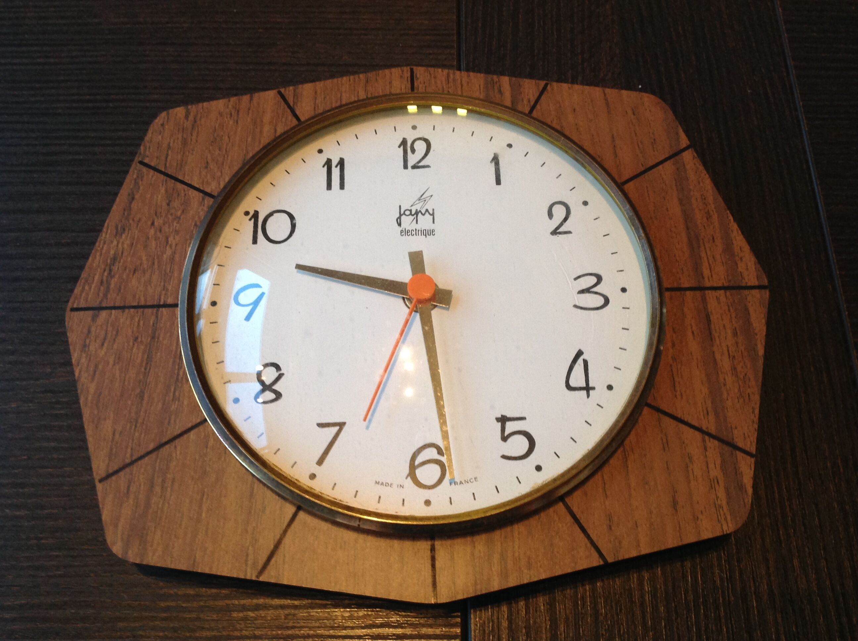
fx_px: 866
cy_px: 320
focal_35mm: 35
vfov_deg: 40.6
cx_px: 429
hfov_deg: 52.7
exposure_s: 1/15
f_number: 2.4
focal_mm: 4.28
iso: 125
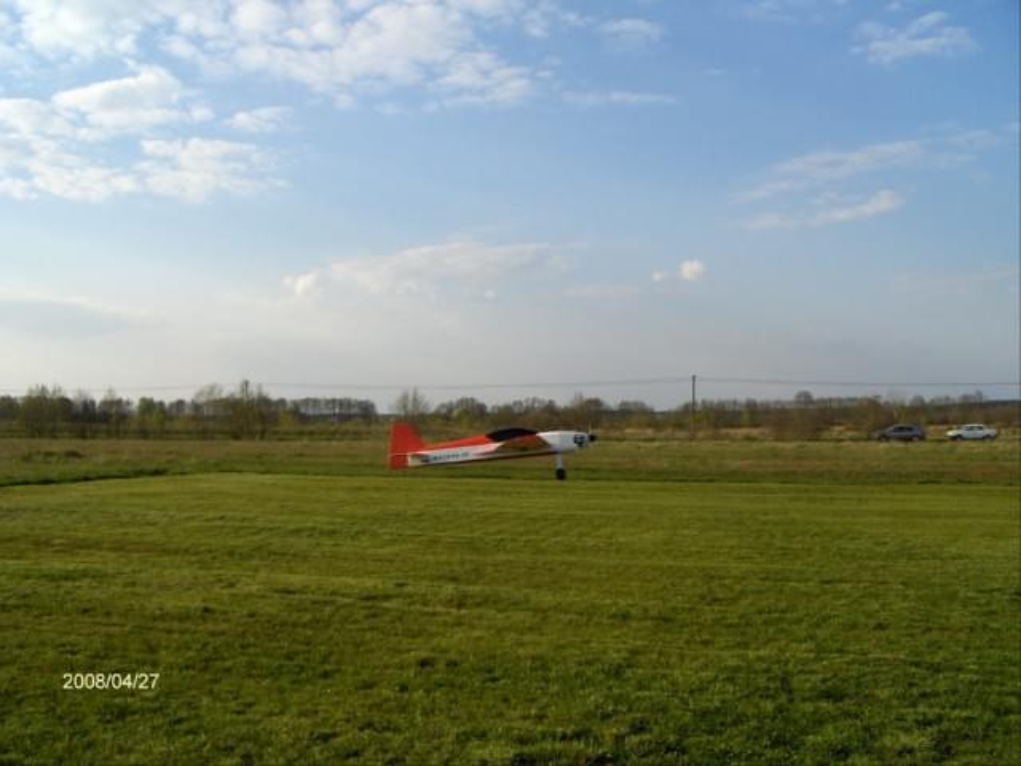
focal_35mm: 35
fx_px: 1032
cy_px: 383
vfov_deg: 40.7
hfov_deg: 52.6
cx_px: 510
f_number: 4.3
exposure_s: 1/862
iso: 100
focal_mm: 5.8
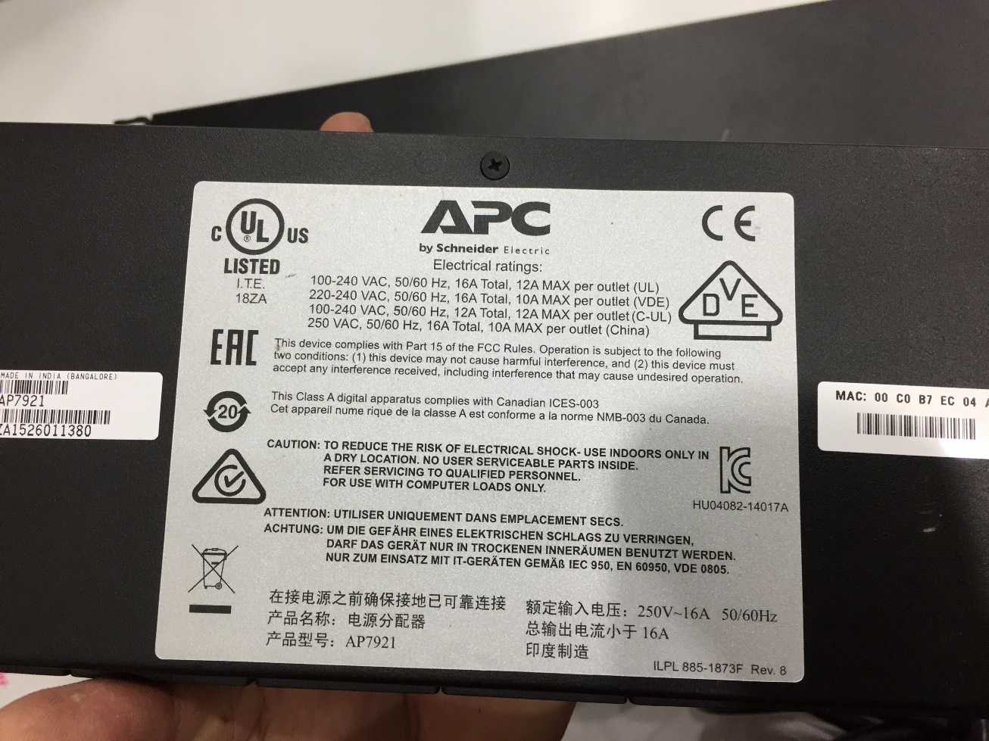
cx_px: 494
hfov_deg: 61.7
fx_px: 828
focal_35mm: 29
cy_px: 370
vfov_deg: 48.2
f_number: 2.2
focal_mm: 4.15
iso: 64
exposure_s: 1/33
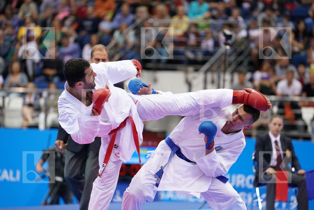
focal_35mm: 200
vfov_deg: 6.9
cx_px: 157
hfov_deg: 10.3
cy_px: 105
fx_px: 1744
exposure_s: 1/1000
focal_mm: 200
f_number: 2.8
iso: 2000
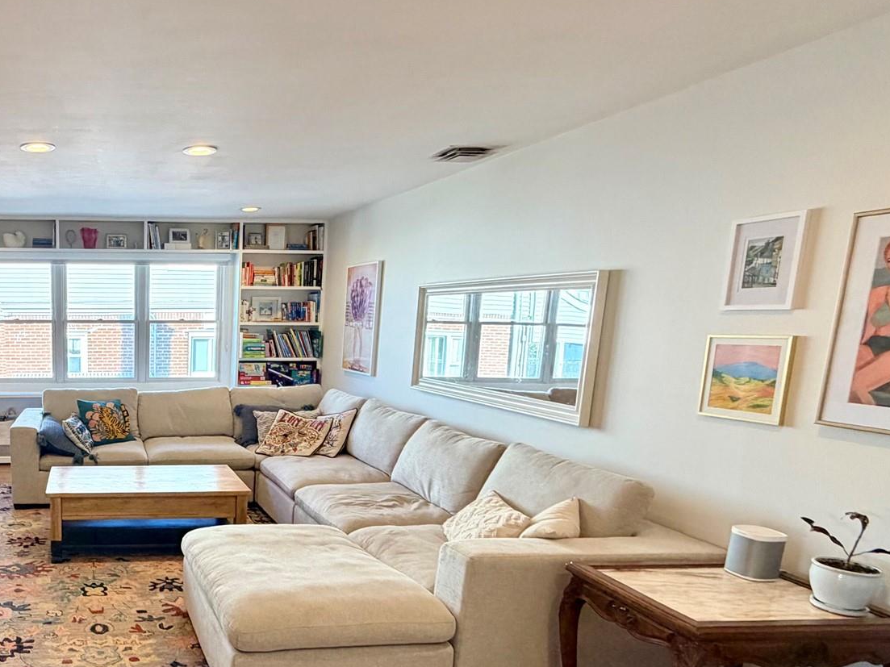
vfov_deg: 52.3
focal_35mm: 26
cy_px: 429
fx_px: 668
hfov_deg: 59.4
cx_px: 123
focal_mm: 2.22
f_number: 2.2
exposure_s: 1/120
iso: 250
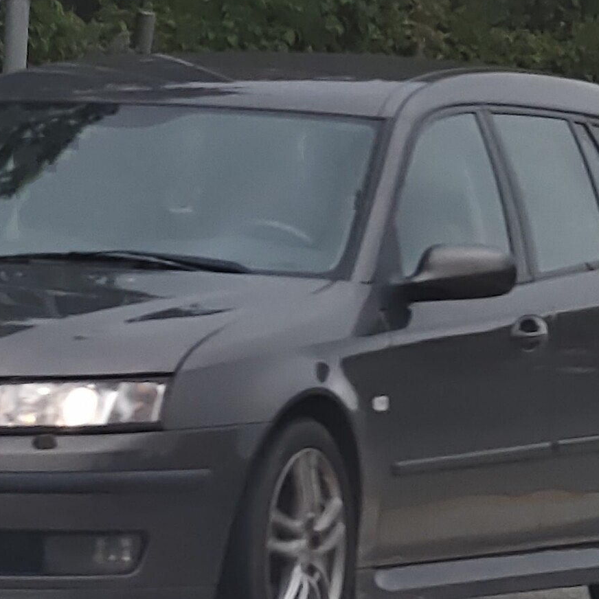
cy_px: 275
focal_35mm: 176
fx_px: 3446
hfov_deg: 9.9
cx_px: 166
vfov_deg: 9.9
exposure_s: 1/800
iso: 1000
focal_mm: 22.5
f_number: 2.3
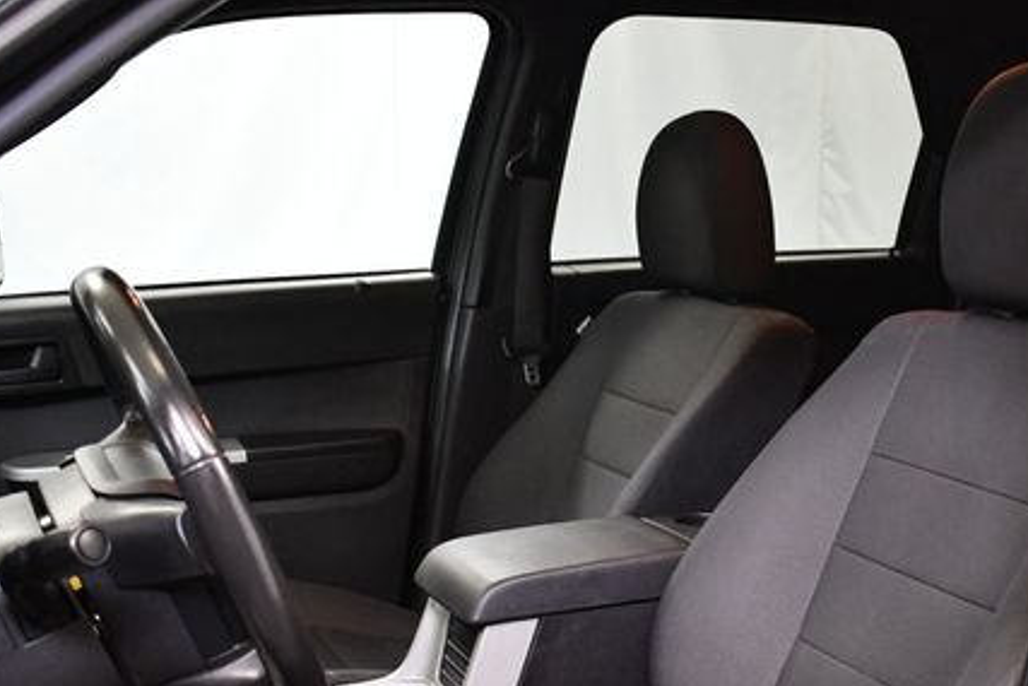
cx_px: 717
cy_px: 513
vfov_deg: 24.8
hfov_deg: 36.3
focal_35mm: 54
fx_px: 1542
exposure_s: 1/125
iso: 2800
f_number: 3.5
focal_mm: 18
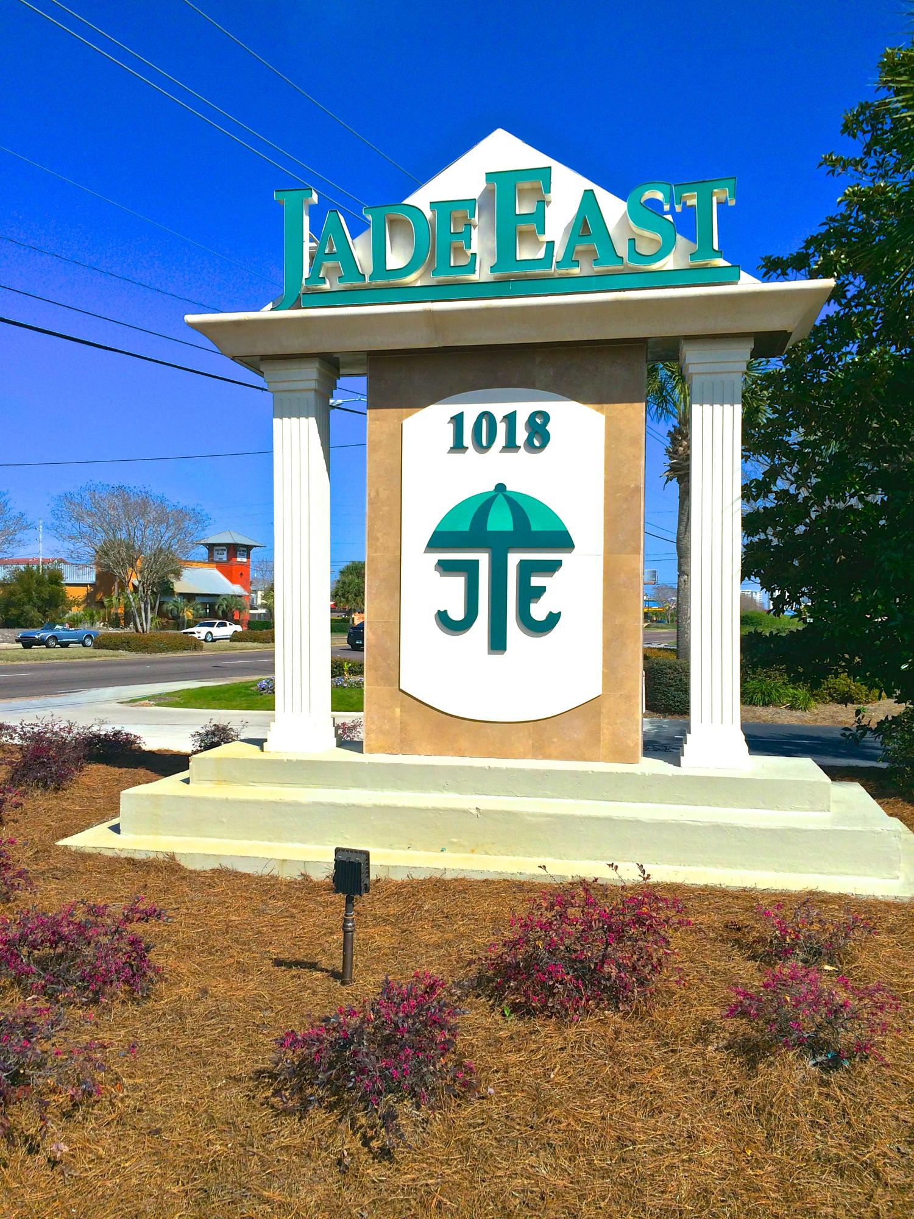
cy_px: 610
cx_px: 457
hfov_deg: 46.8
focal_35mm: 30
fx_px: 1056
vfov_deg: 60.0
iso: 40
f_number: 2.2
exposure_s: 1/4566
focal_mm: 4.12
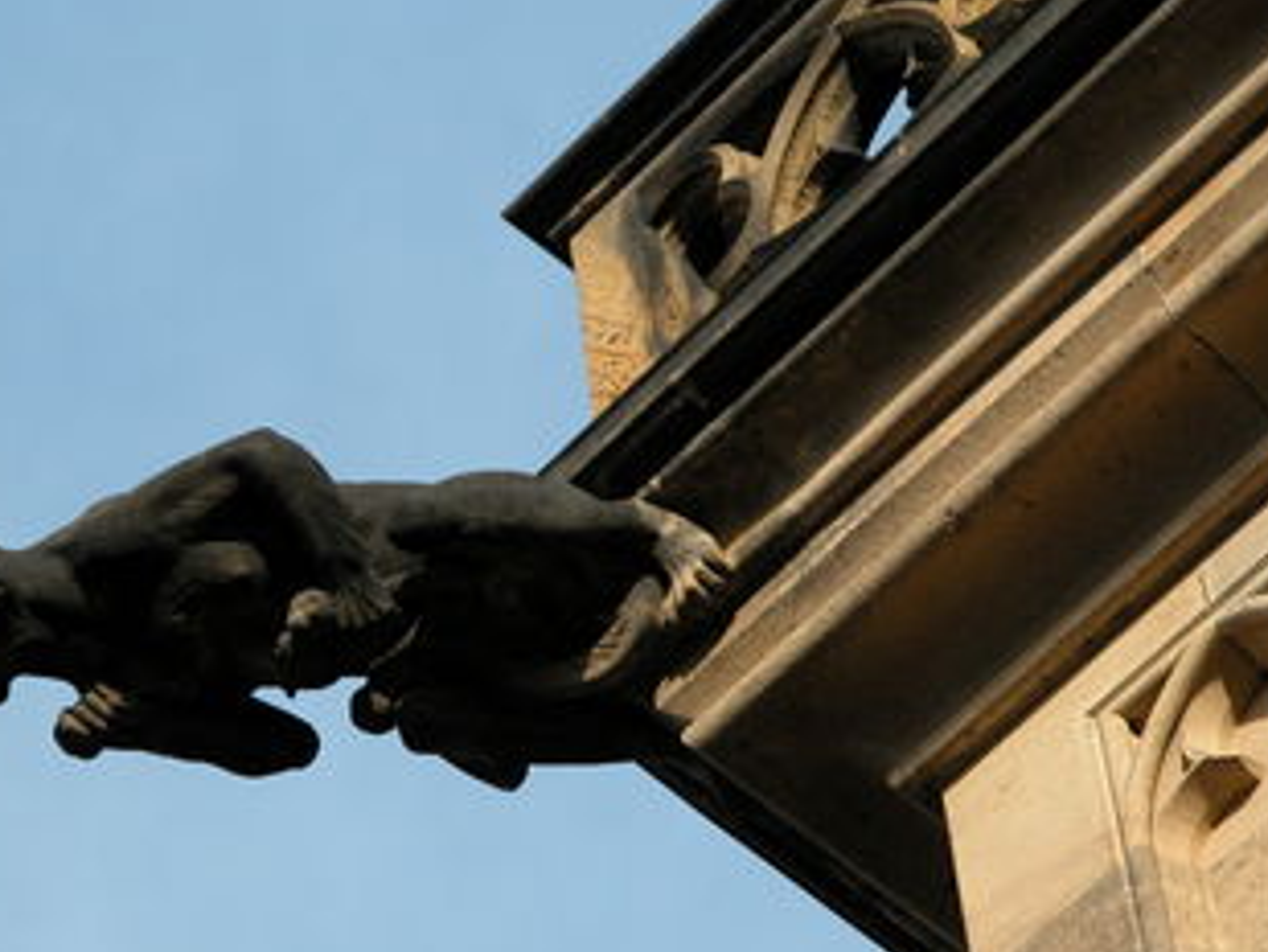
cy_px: 509
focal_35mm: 247
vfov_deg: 6.0
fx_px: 9051
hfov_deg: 8.0
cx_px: 501
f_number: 5.1
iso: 100
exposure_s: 1/273
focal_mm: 48.5
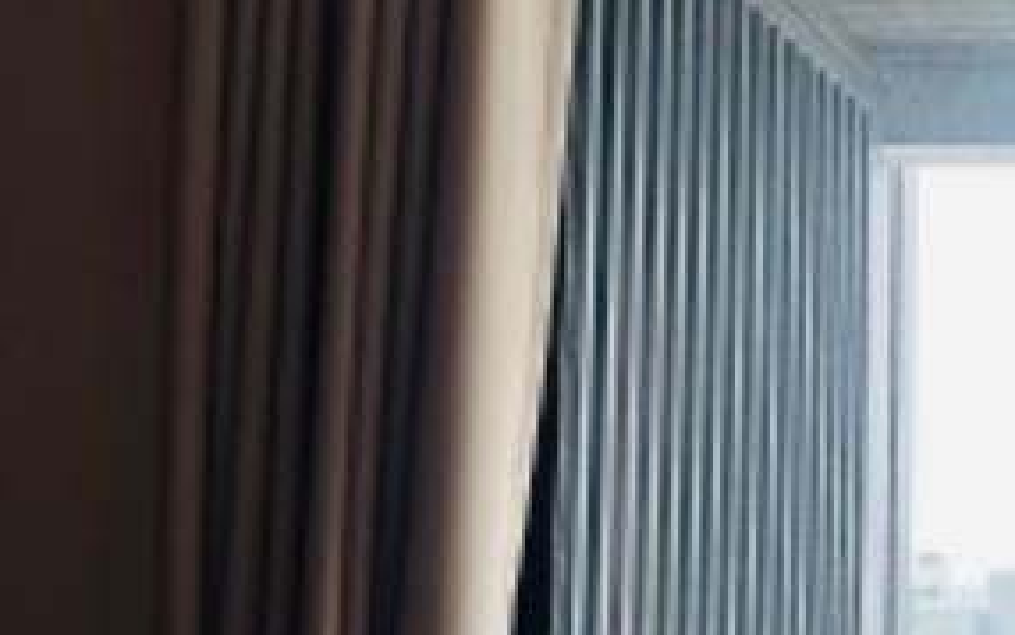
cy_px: 582
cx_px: 1629
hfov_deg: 19.5
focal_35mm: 89
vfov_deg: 14.5
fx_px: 2463
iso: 100
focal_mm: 6.86
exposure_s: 1/100
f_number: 1.78
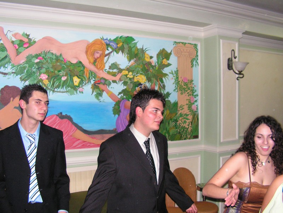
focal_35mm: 36
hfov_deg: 51.4
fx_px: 294
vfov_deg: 39.7
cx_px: 142
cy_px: 106
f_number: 3.2
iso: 200
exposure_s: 1/40
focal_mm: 6
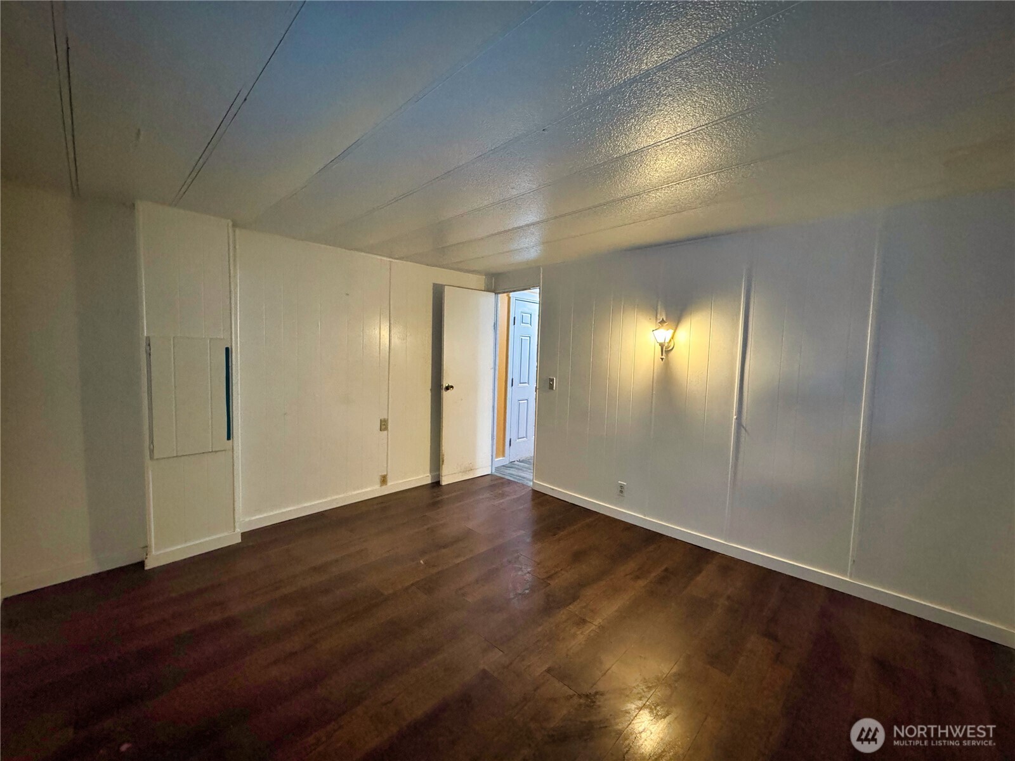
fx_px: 411
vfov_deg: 85.7
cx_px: 508
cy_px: 380
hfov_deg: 102.1
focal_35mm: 14
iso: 1000
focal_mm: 2.22
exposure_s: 1/60
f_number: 2.2
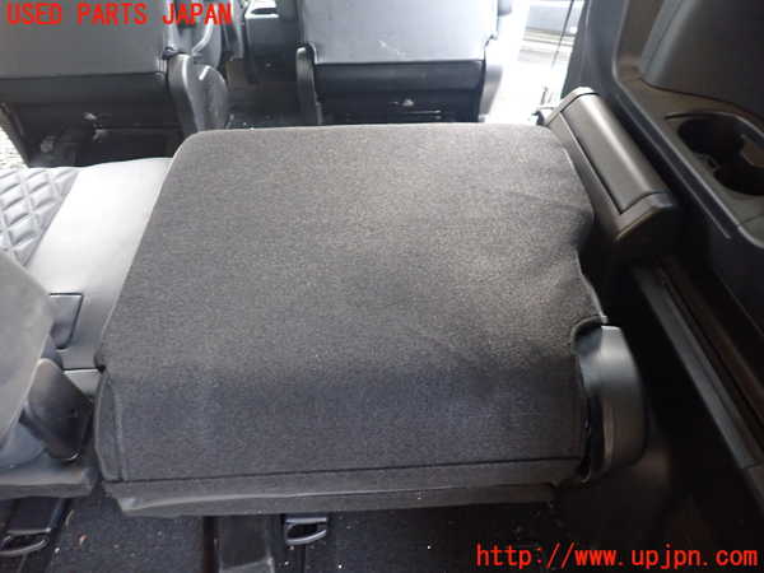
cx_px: 382
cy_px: 286
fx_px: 552
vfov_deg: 54.9
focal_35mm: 25
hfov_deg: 69.4
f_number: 2
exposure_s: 1/30
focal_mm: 4.5
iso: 640
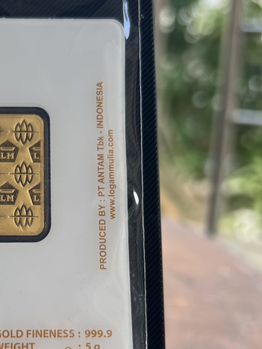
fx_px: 565
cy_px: 178
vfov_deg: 34.3
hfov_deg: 25.3
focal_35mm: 56
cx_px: 23
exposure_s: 1/276
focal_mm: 5.7
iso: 40
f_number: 1.5
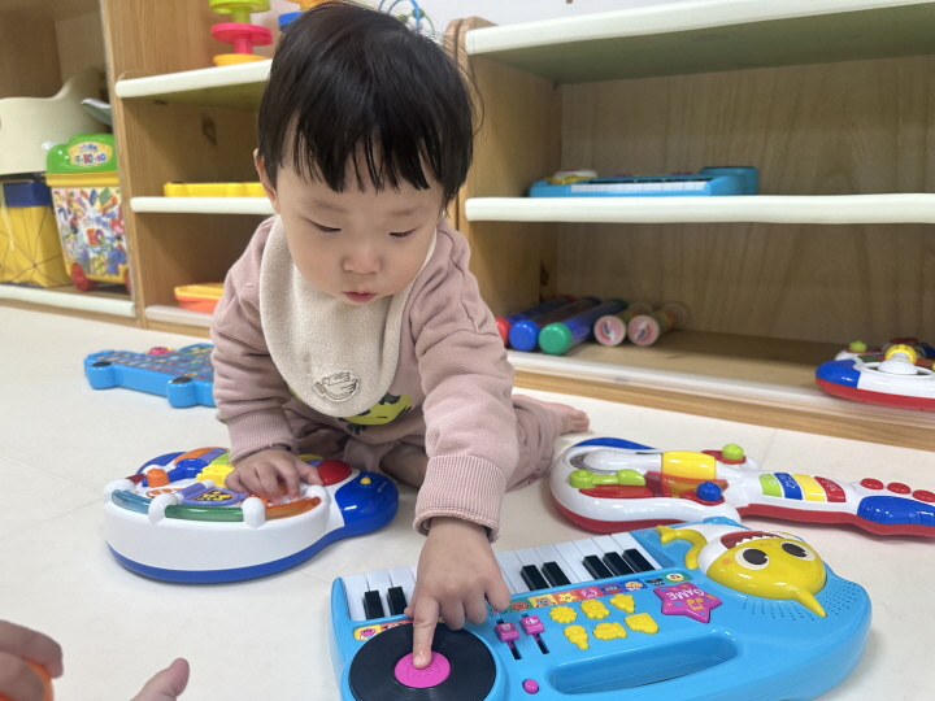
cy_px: 350
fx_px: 648
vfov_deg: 56.8
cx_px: 468
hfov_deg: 71.6
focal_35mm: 24
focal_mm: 6.86
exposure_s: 1/120
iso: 160
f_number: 1.78
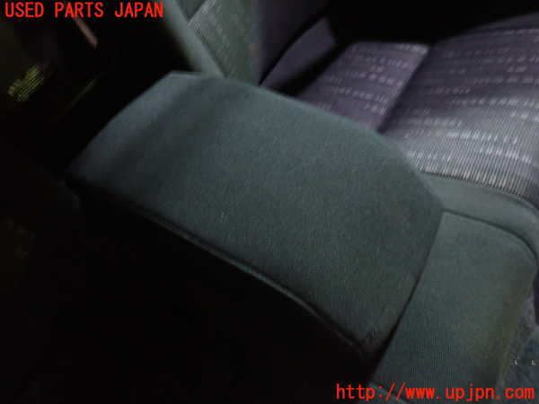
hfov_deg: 69.4
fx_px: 389
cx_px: 270
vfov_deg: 54.9
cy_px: 202
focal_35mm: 25
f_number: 2
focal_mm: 4.5
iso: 800
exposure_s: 1/8
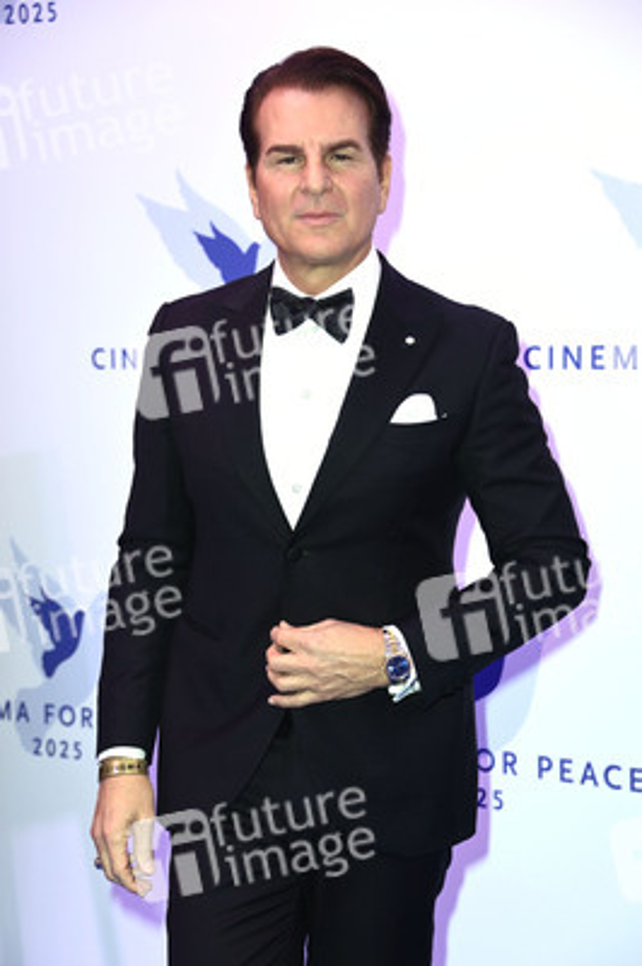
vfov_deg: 22.6
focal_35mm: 90
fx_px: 2411
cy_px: 483
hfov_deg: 15.2
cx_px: 321
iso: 1000
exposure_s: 1/250
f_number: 5.6
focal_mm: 90
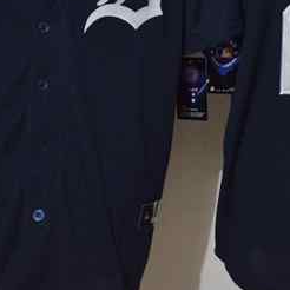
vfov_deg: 8.7
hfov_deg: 8.8
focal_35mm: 199
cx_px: 200
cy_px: 11
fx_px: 1886
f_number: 4.5
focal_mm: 48
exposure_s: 1/20
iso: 4000
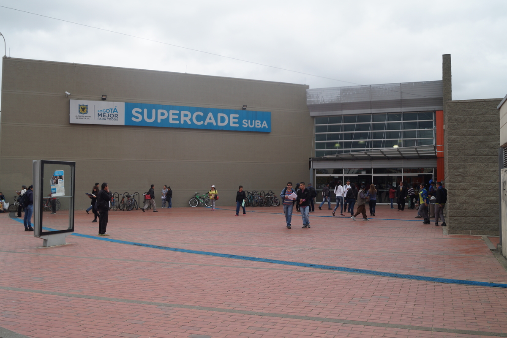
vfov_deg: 40.0
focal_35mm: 33
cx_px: 254
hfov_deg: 57.2
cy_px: 169
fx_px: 465
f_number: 5.6
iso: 100
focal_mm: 22
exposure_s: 1/400
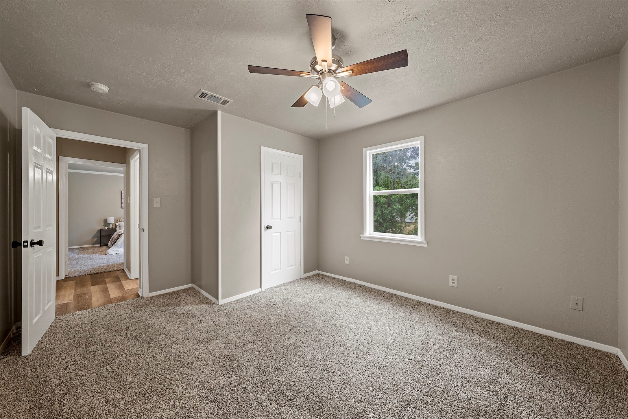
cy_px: 210
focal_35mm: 13
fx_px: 227
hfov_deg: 108.3
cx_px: 314
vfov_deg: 85.4
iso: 200
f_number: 8
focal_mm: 13
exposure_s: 1/1.25
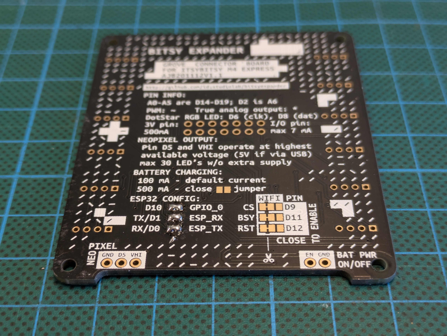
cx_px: 224
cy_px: 168
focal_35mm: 51
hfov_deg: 37.5
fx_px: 659
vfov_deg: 28.6
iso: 106
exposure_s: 1/50
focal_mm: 5.43
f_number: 1.89
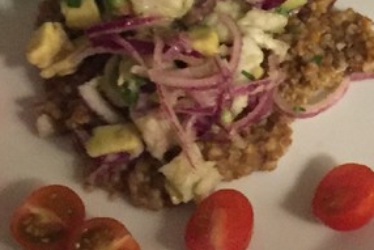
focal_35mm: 135
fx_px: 1403
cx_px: 500
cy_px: -107
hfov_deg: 14.5
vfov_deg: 9.9
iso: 250
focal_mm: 4.15
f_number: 2.2
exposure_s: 1/17
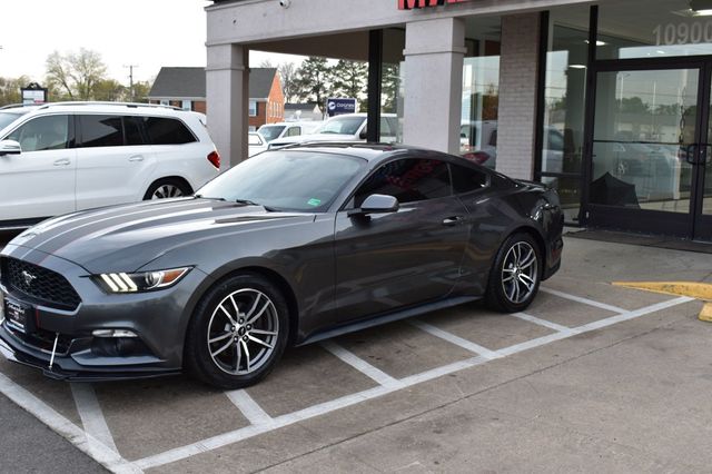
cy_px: 237
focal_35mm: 40
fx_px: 801
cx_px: 356
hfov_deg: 47.9
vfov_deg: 33.0
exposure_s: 1/80
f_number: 8
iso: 400
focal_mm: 27
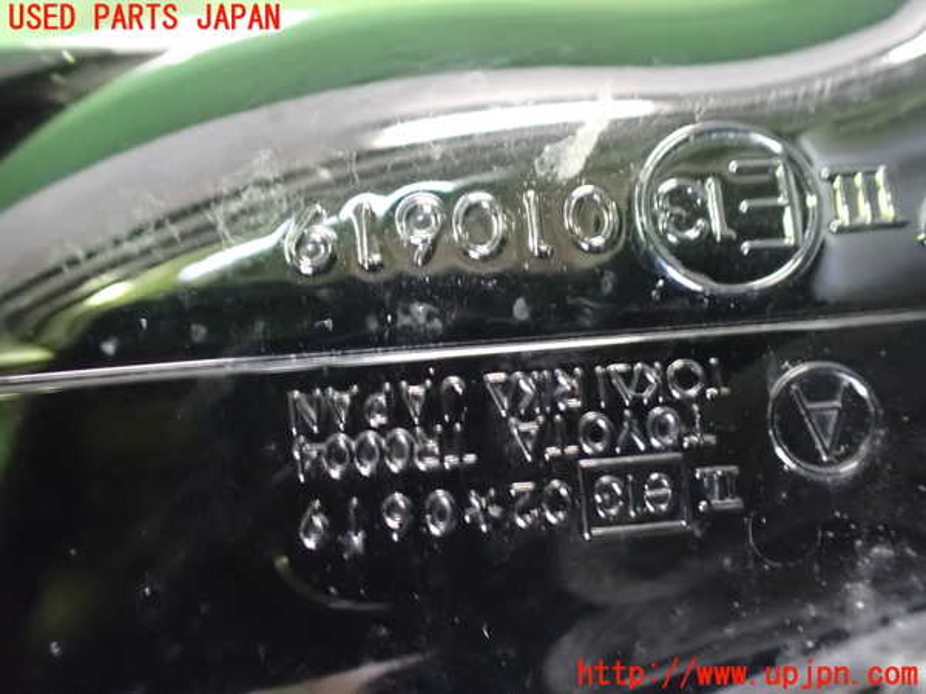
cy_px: 347
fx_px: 803
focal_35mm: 30
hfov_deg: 60.0
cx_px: 463
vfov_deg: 46.8
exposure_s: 1/13
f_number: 2.3
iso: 1600
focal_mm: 5.4
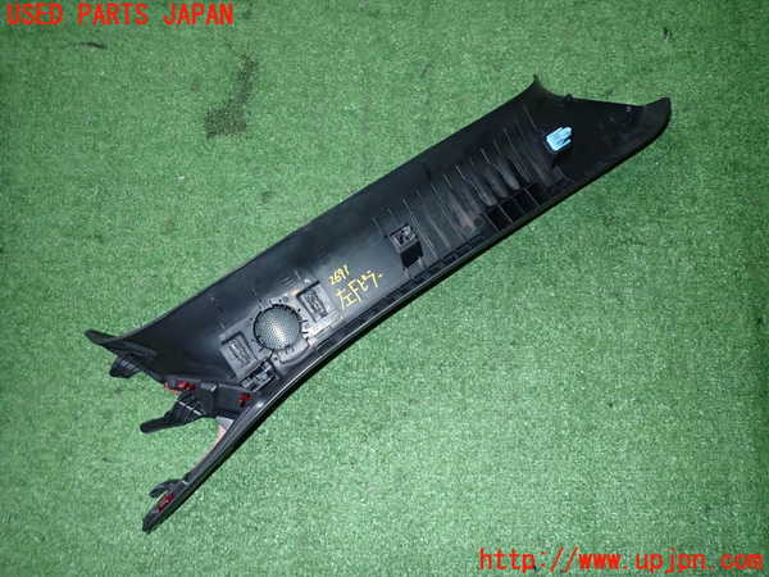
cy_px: 288
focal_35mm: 25
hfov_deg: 69.4
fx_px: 555
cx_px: 384
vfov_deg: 54.9
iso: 400
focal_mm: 4.5
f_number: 5.6
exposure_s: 1/30
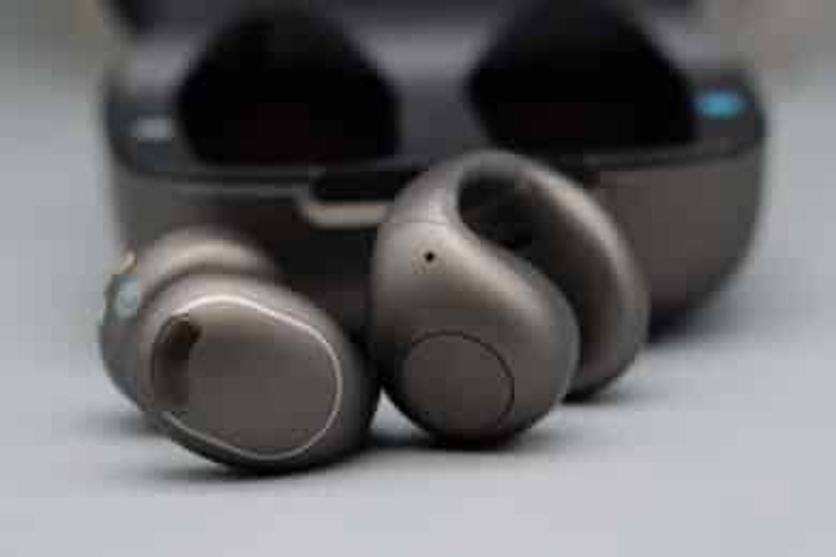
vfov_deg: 4.6
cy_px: 278
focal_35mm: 299
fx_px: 6943
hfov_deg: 6.9
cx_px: 418
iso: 2500
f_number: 8
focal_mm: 299
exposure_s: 1/320
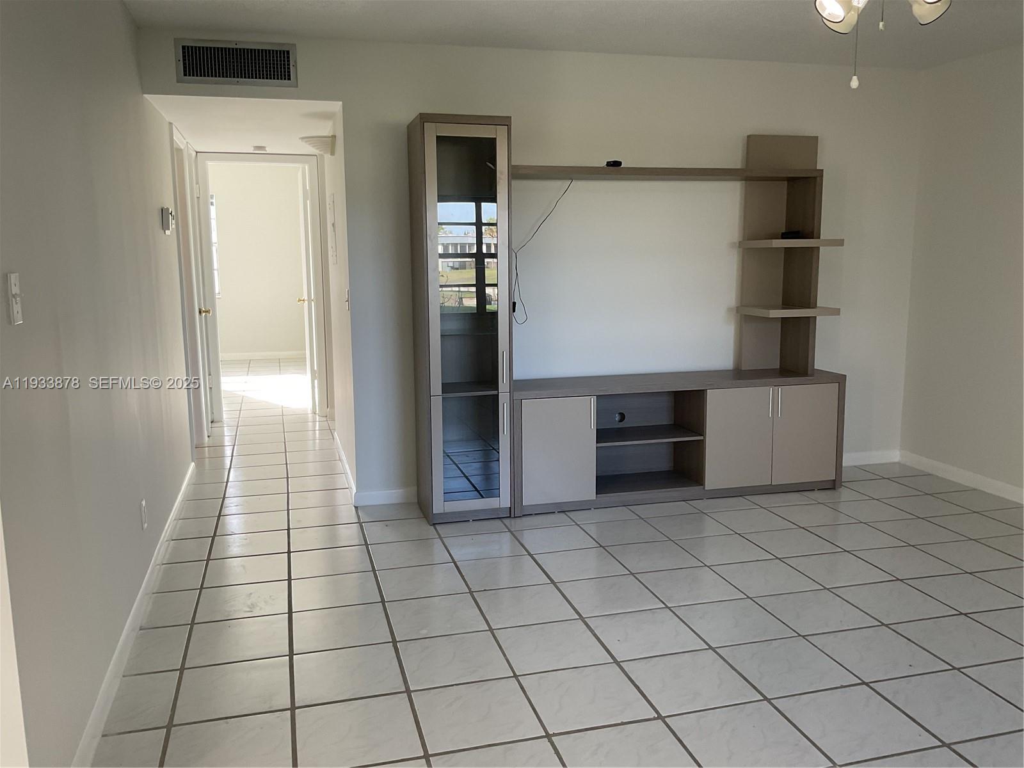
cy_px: 384
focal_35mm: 29
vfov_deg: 48.2
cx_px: 512
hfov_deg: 61.7
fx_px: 858
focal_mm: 3
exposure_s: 1/120
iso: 40
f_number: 1.8
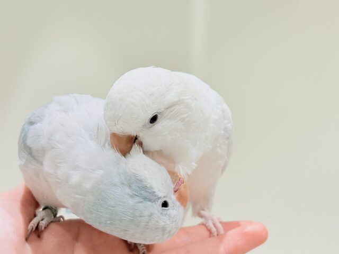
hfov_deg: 36.8
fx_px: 509
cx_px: 170
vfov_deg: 28.0
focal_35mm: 52
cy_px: 127
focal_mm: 5.96
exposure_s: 1/155
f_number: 1.6
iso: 40
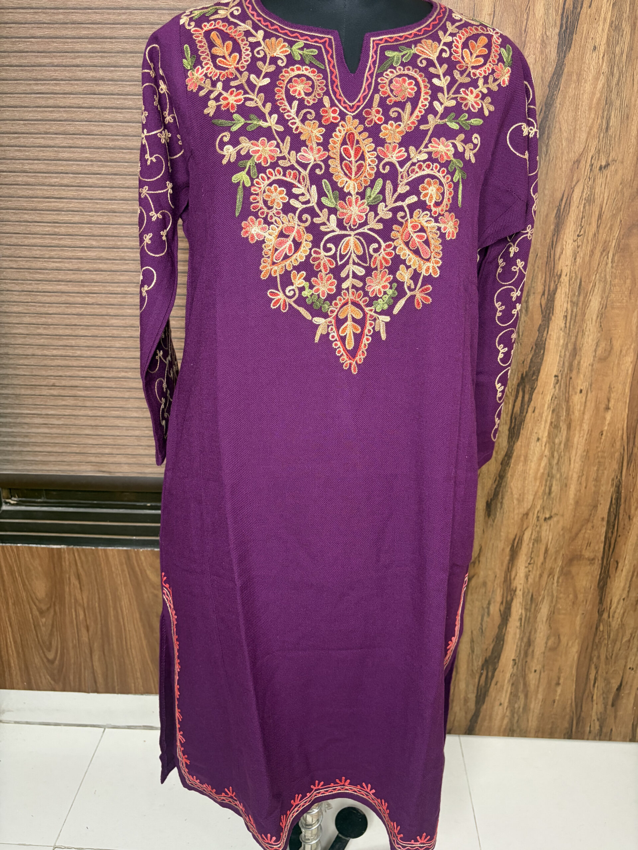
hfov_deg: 53.1
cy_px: 425
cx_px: 319
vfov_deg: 67.3
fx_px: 639
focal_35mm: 26
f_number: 1.6
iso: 250
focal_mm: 5.96
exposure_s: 1/50
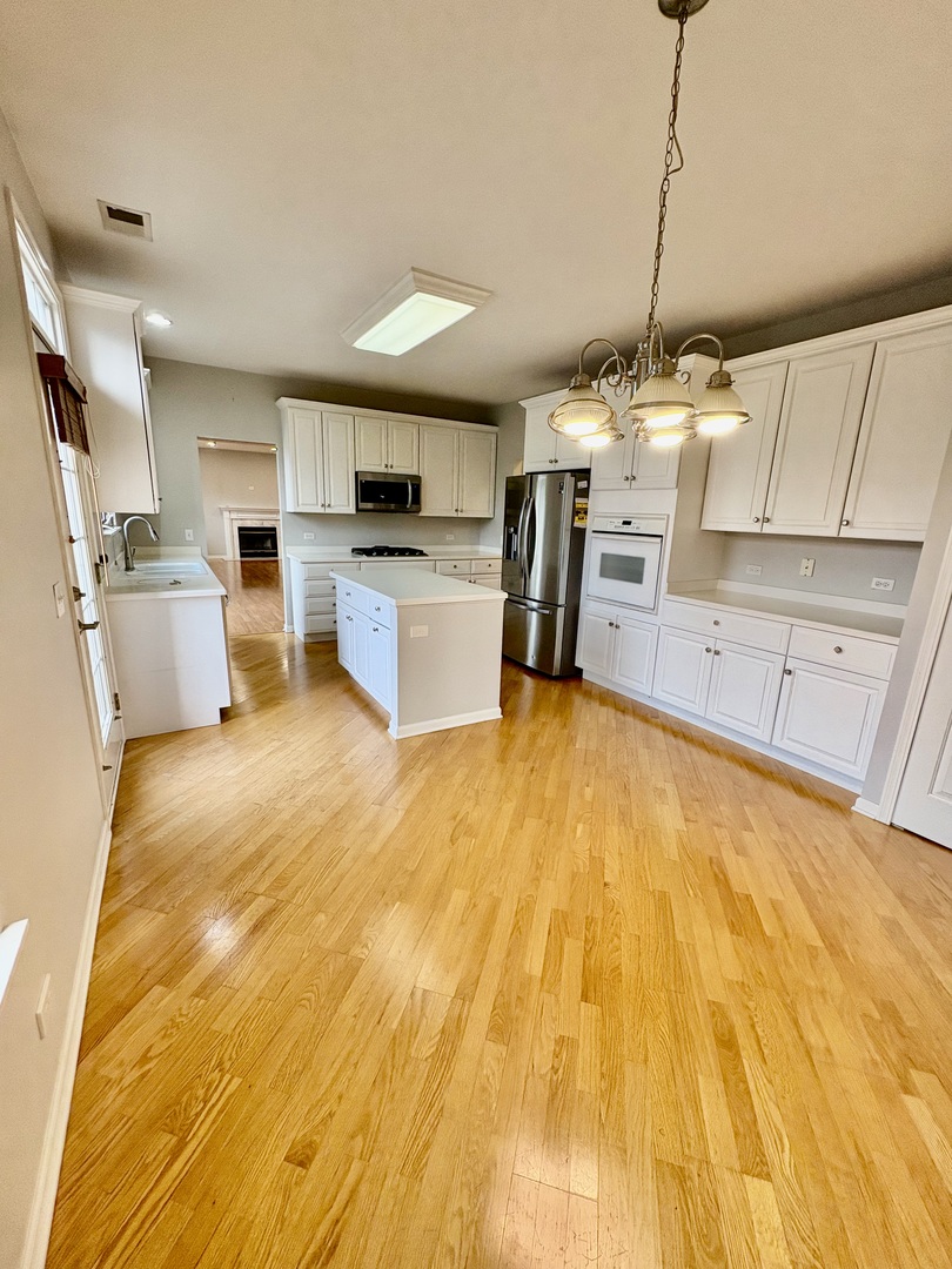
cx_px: 476
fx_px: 513
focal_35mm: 14
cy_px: 634
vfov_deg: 102.1
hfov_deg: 85.7
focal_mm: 2.22
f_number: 2.2
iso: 160
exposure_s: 1/120
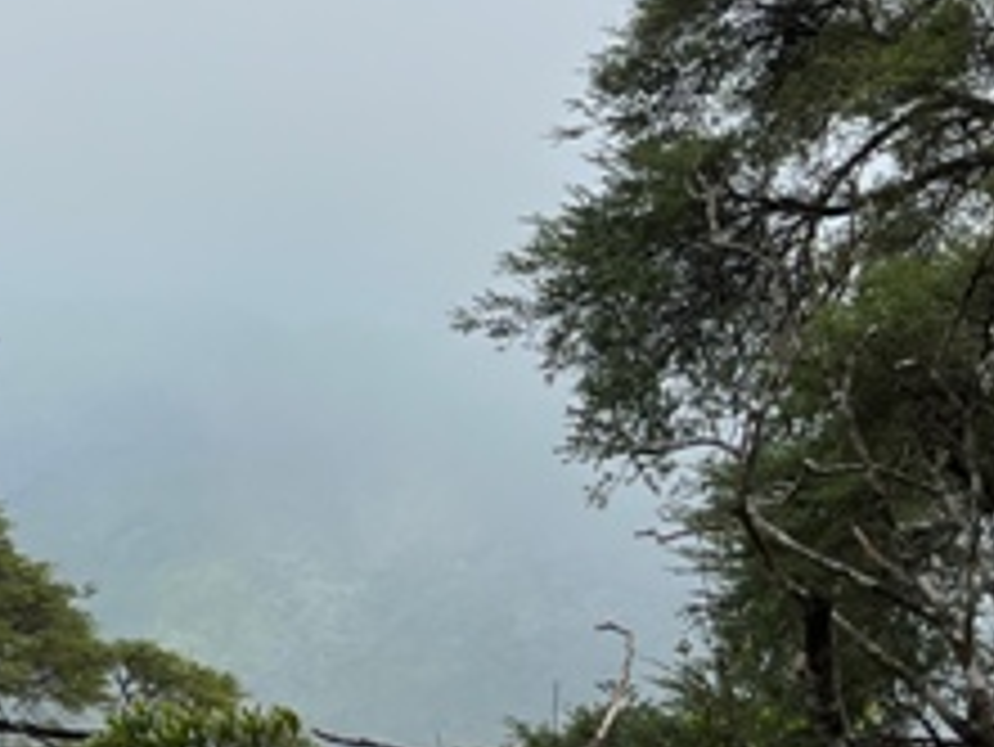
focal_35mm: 94
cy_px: -36
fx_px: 2701
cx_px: 144
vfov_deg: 15.4
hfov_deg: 20.5
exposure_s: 1/3460
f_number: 1.5
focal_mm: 5.7
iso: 50
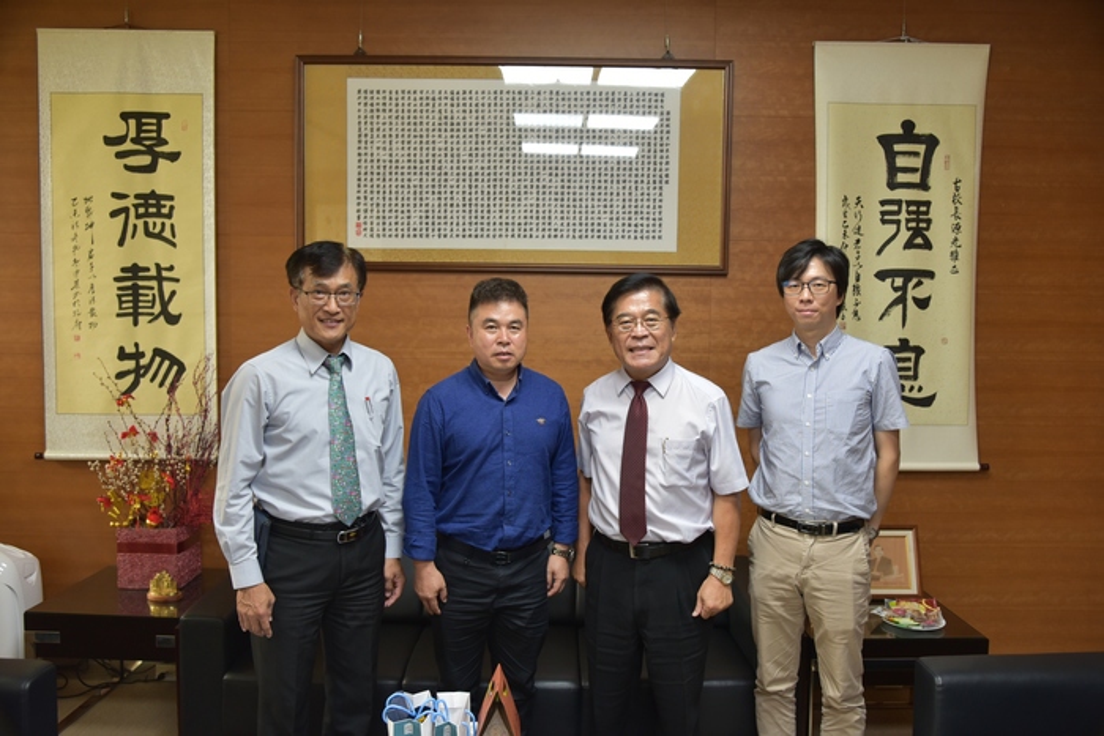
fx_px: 920
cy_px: 368
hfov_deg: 61.9
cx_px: 552
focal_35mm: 30
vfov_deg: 43.6
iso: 800
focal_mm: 30
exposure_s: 1/50
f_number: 4
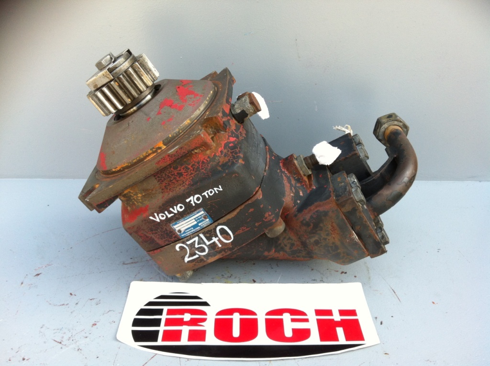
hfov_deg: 52.7
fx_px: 495
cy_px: 183
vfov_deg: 40.6
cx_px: 245
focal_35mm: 35
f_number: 2.8
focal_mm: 3.85
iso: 80
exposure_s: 1/142
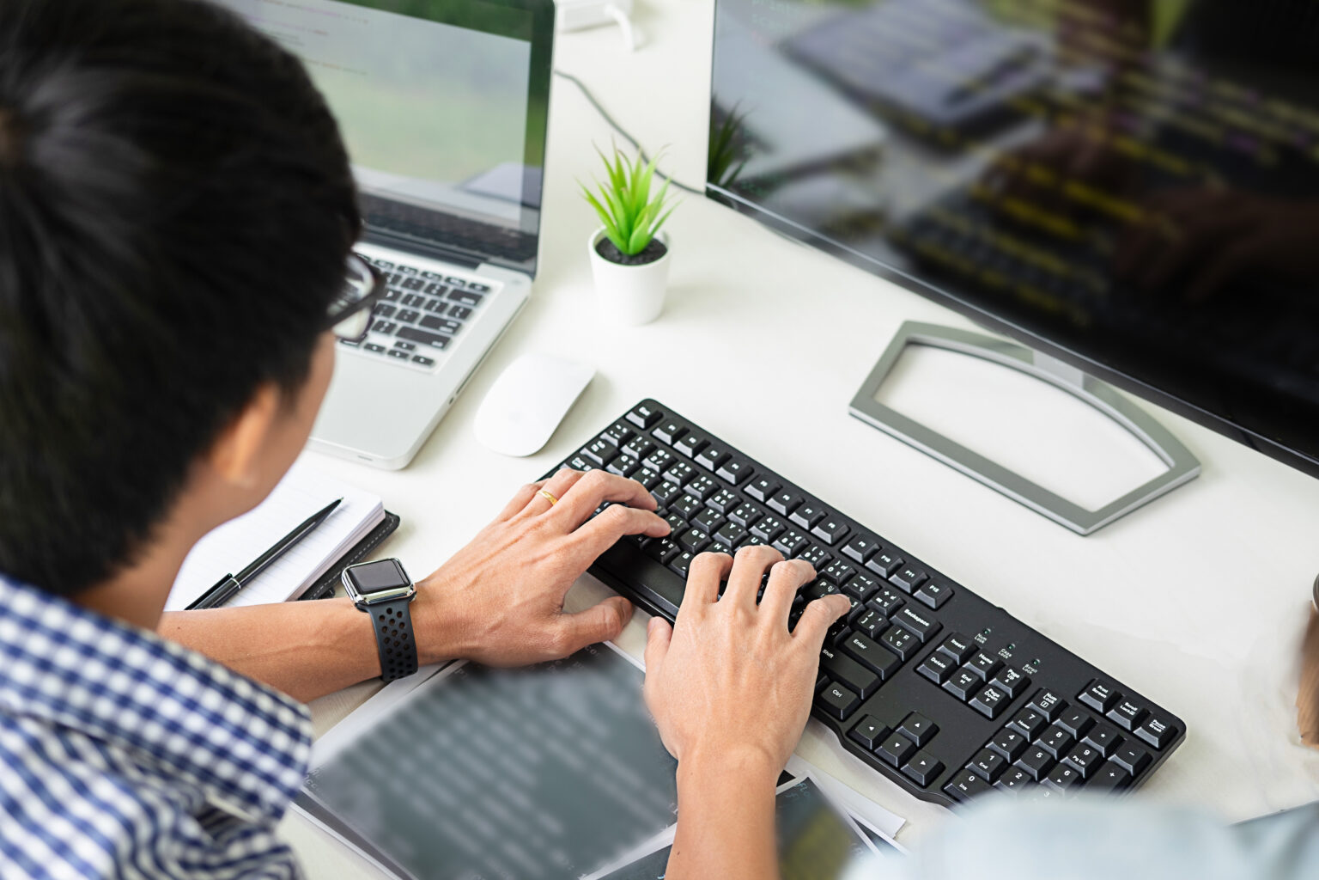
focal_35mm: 53
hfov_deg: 37.5
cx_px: 660
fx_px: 1942
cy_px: 440
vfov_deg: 25.5
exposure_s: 1/125
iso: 200
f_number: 2.8
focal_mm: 35
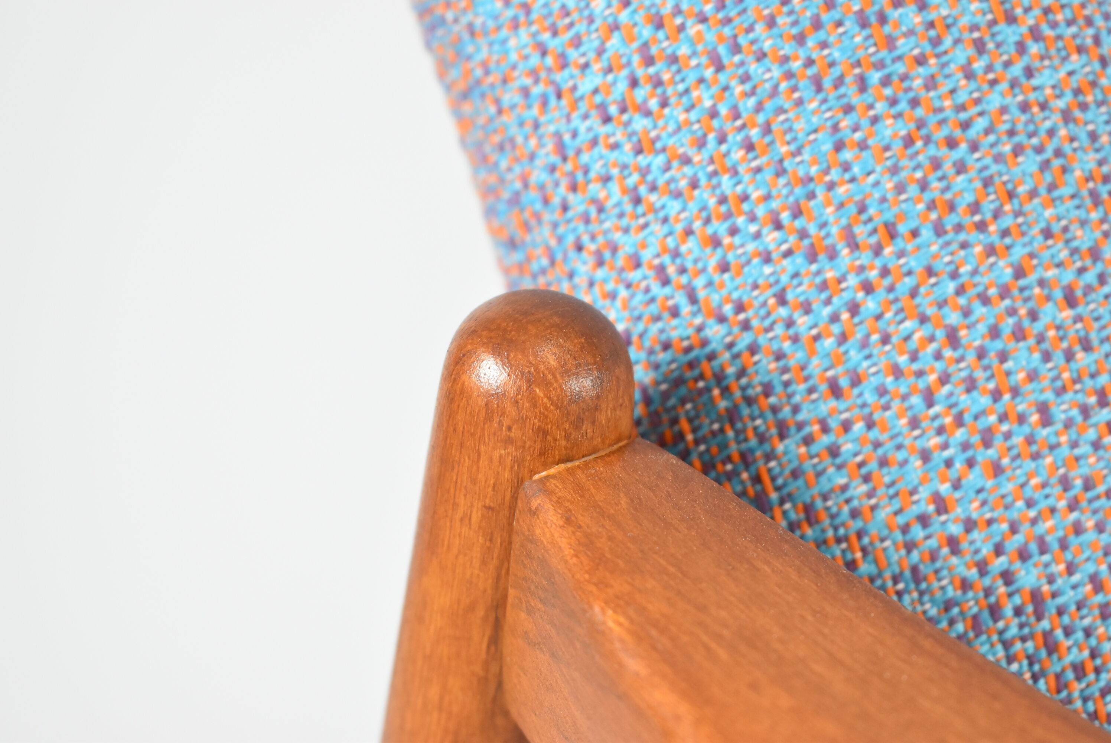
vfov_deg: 19.0
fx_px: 2224
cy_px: 372
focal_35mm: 72
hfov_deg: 28.1
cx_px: 556
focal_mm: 48
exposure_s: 1/125
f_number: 5.3
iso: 1400
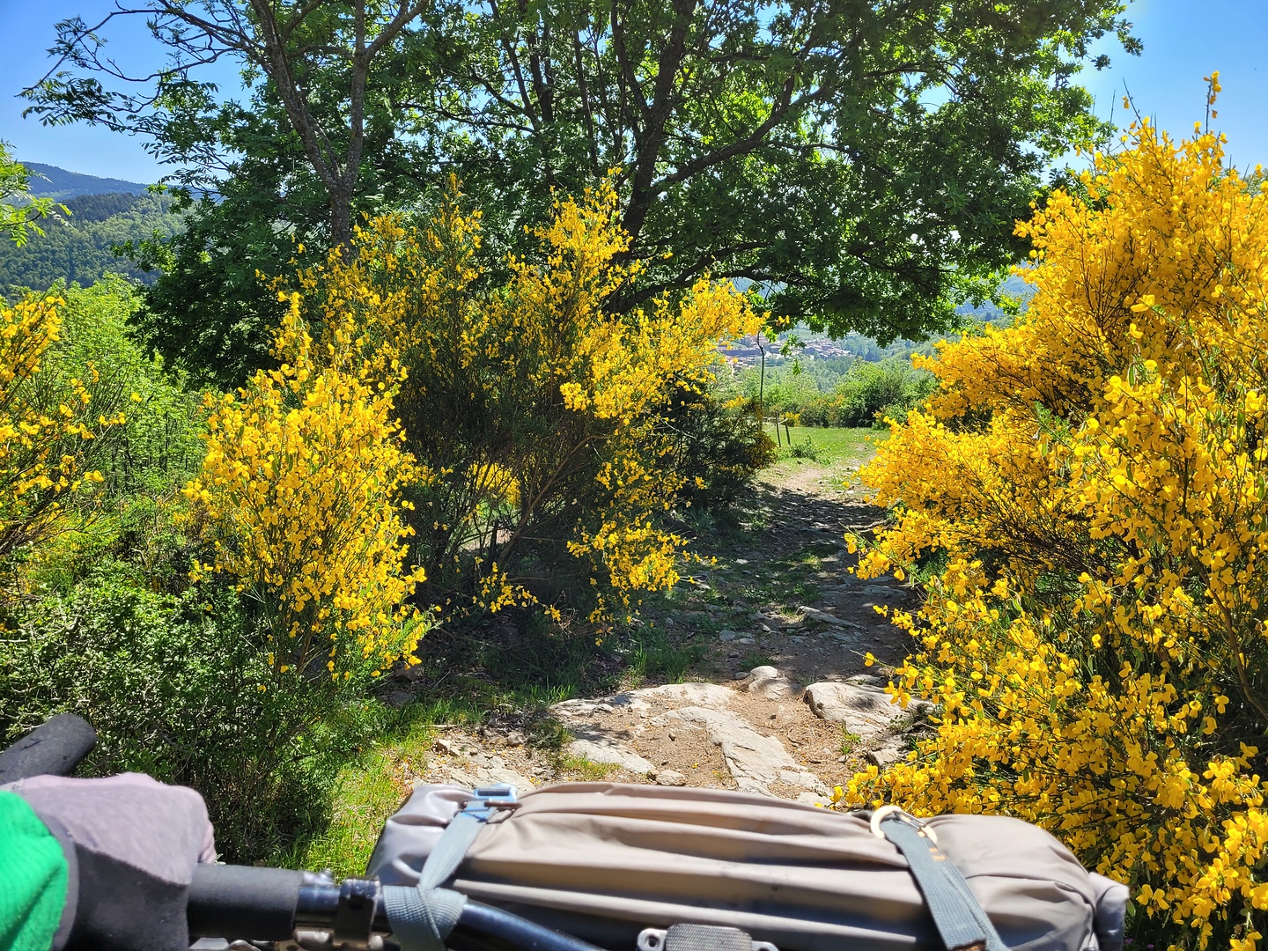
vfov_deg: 53.1
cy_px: 476
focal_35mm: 26
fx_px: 952
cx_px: 634
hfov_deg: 67.3
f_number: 1.8
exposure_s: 1/1361
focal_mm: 5.4
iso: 40
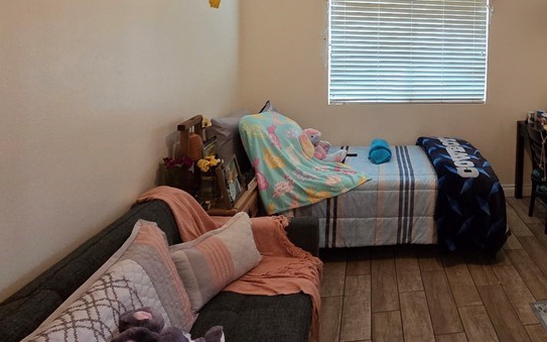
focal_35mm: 26
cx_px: 448
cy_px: 60
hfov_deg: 63.5
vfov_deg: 44.8
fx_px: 387
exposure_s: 1/60
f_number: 2.2
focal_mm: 2.2
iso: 640
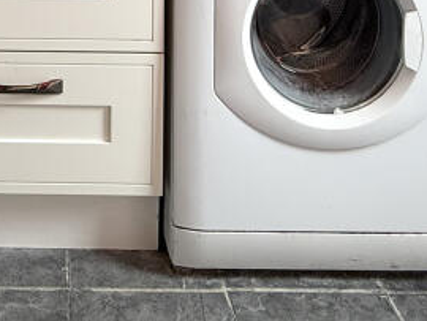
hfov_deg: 34.4
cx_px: 55
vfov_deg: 21.3
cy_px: -209
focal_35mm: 53
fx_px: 654
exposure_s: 1/100
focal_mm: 2.22
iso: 80
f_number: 2.2
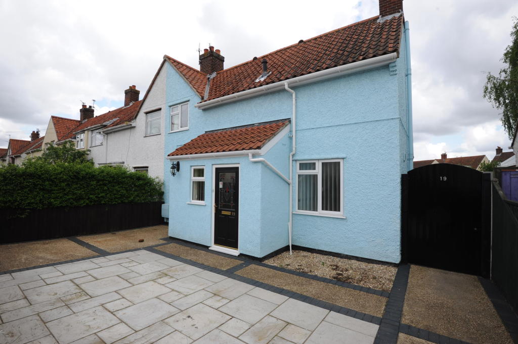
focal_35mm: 16
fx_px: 230
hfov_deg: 96.8
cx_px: 259
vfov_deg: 73.7
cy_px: 172
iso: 800
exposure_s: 1/500
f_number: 11
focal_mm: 16
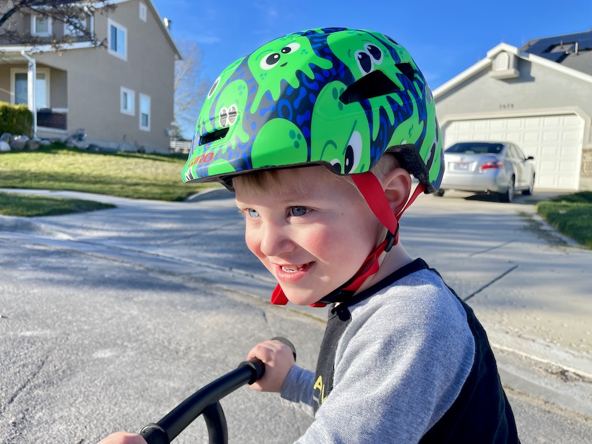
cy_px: 222
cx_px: 296
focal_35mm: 26
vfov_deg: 53.1
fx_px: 445
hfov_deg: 67.3
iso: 32
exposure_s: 1/1043
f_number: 1.6
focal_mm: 4.2
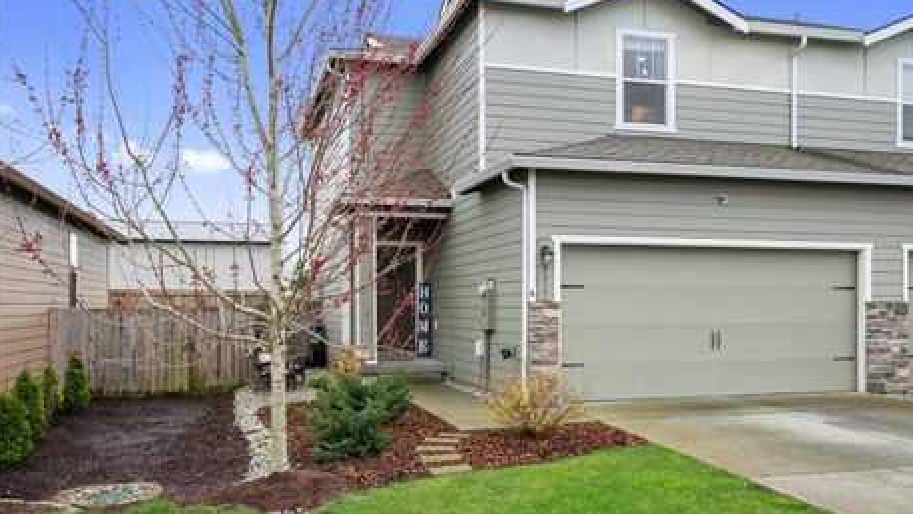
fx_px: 775
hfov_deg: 60.9
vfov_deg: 36.7
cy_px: 278
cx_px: 492
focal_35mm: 32
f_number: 8
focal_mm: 28
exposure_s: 1/50
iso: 200
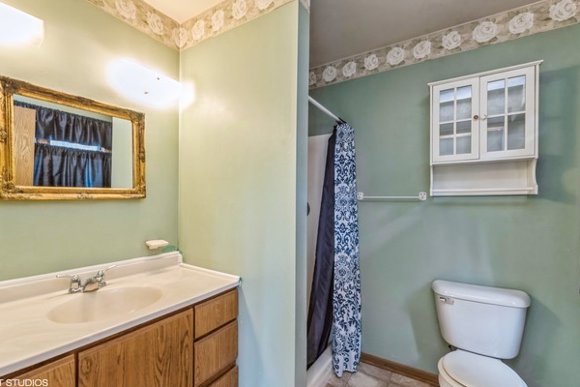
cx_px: 280
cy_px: 182
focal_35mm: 16
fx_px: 258
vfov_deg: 73.7
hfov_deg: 96.7
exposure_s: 1/4
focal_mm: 15
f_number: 8
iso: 200
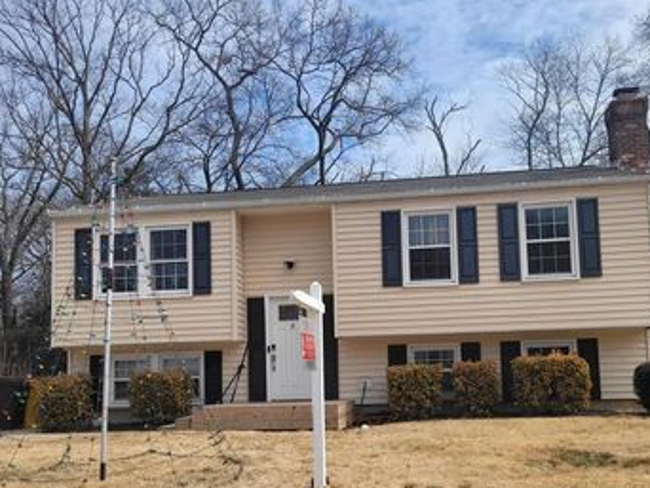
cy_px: 322
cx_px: 346
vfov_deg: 37.4
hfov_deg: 48.9
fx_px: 714
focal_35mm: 38
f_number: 1.8
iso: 40
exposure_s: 1/2843
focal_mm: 5.4
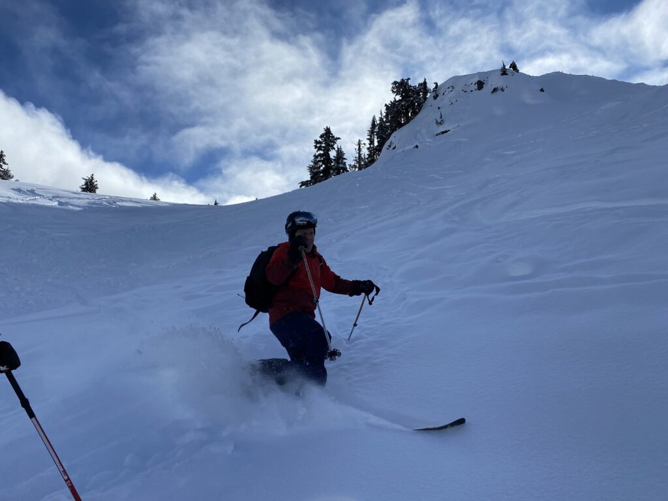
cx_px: 334
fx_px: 502
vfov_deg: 53.1
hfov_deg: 67.3
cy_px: 250
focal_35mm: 26
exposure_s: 1/5747
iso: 32
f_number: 1.8
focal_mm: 4.25
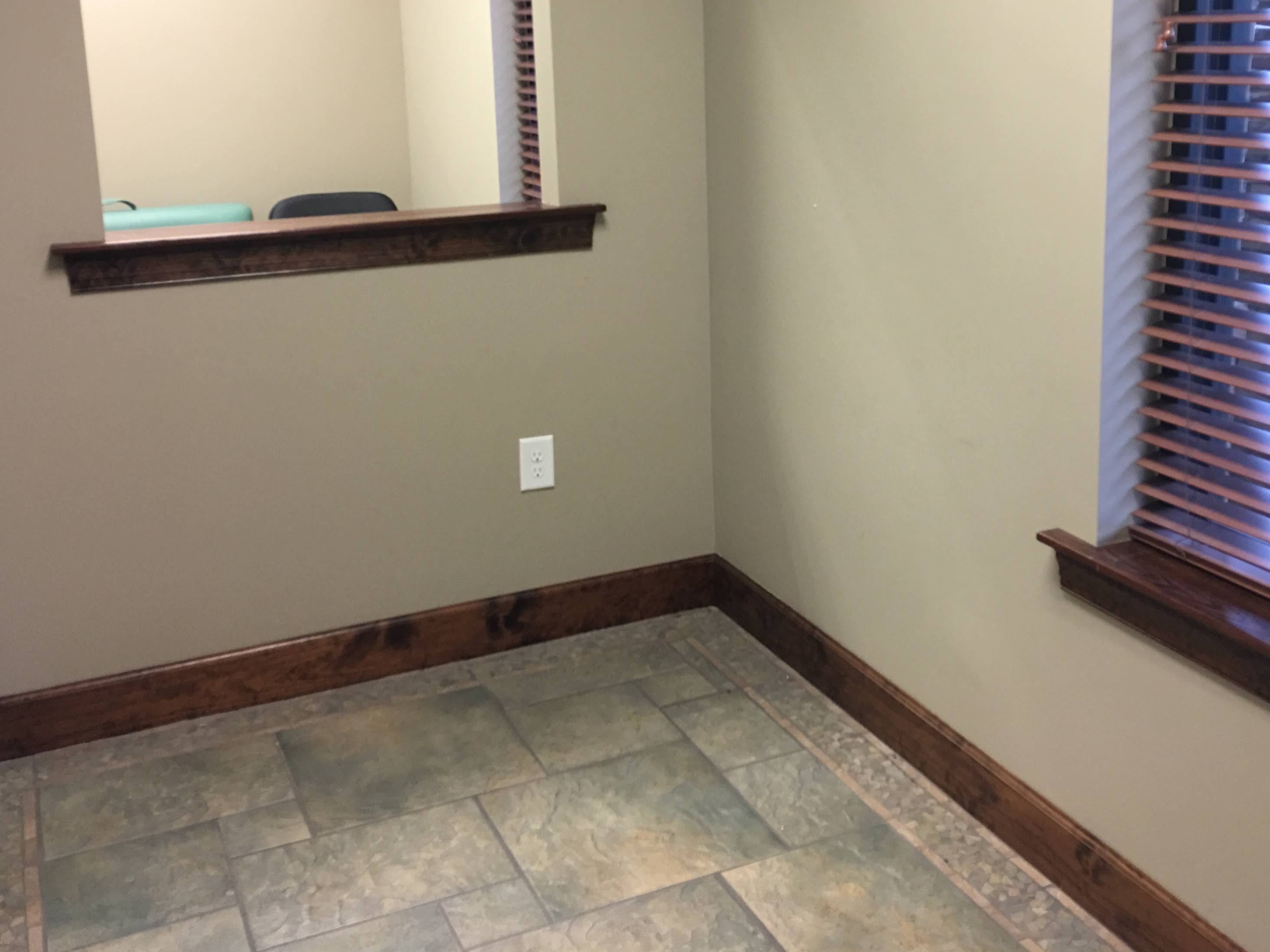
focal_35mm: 40
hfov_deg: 46.7
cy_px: 313
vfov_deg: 35.6
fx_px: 1467
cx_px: 719
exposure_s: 1/15
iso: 50
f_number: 2.2
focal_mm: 4.15
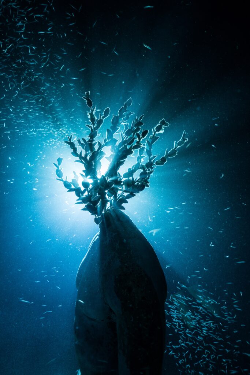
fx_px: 333
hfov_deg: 41.1
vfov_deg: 58.7
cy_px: 188
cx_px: 125
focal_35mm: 32
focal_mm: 32
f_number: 4.5
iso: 1000
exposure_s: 1/25
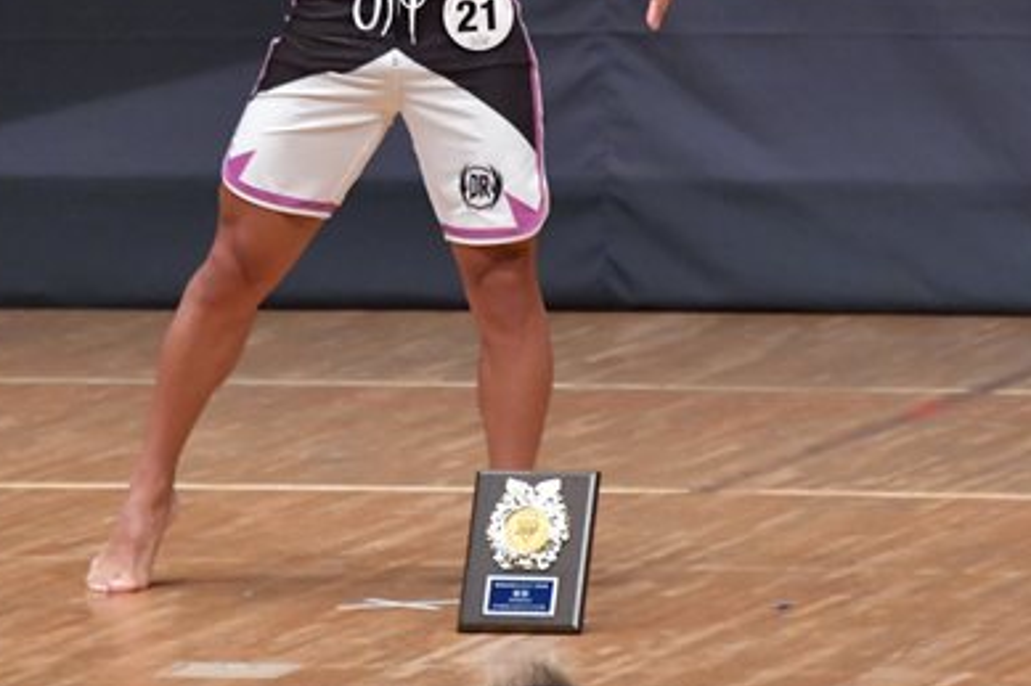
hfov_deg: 3.5
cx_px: 394
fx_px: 17089
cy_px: 11
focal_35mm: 597
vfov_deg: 2.3
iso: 6400
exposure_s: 1/400
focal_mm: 200
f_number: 5.6
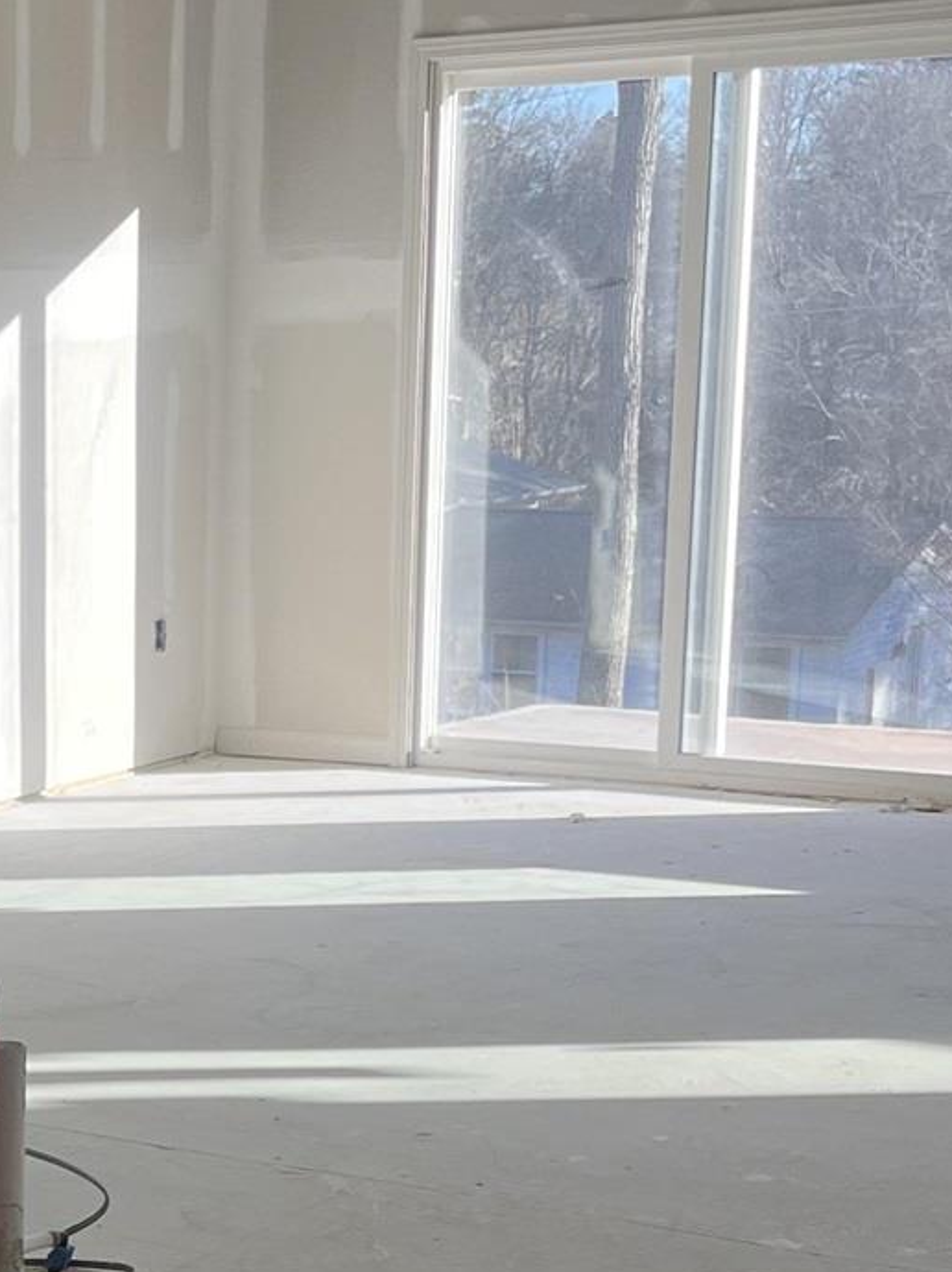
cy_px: 1032
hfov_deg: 15.8
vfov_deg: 22.2
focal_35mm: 87
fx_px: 3193
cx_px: -395
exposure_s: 1/558
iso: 50
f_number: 1.6
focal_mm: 5.1
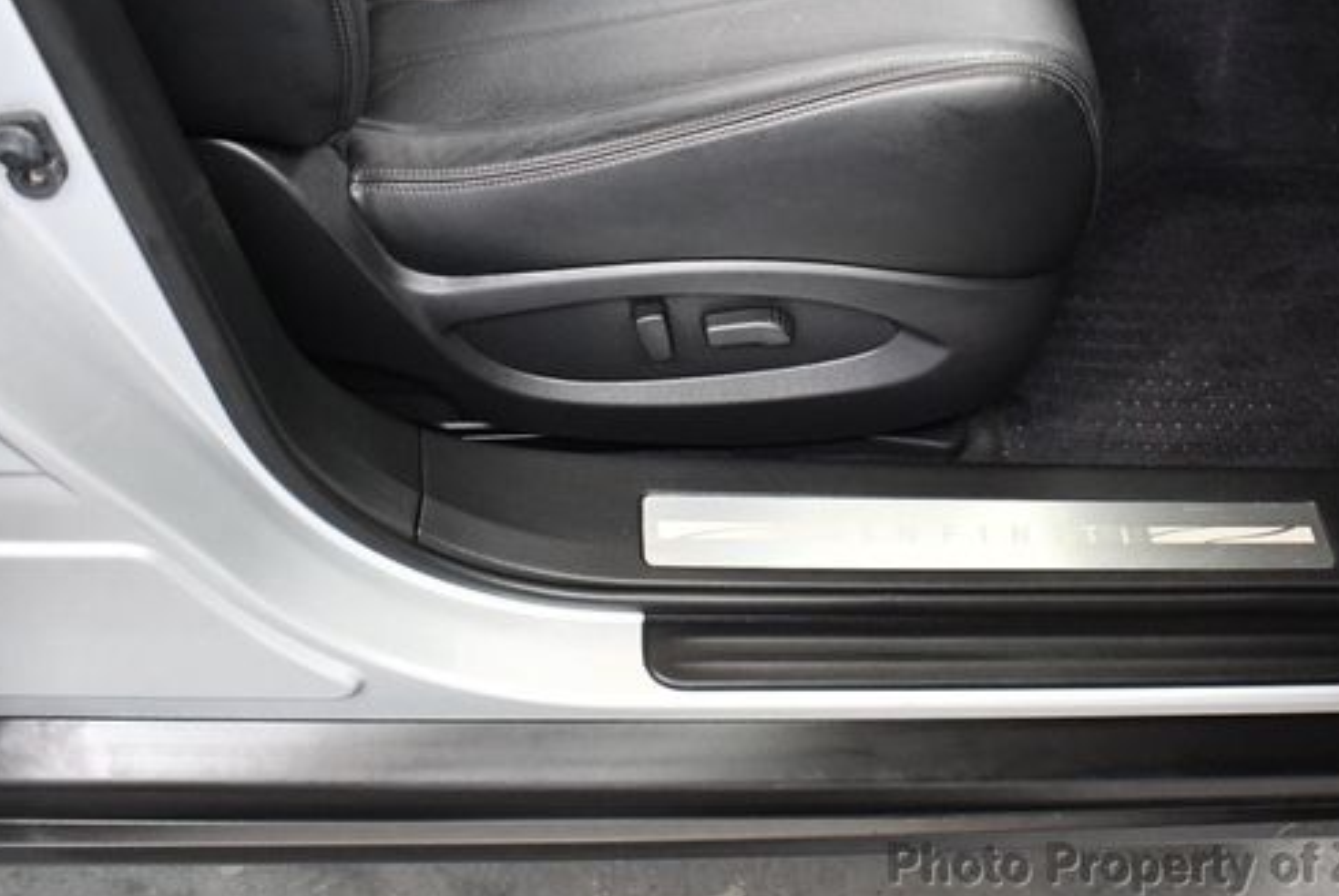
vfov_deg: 28.6
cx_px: 855
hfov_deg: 41.5
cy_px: 333
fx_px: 1750
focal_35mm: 47
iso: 3200
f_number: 3.5
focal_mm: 18
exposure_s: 1/80
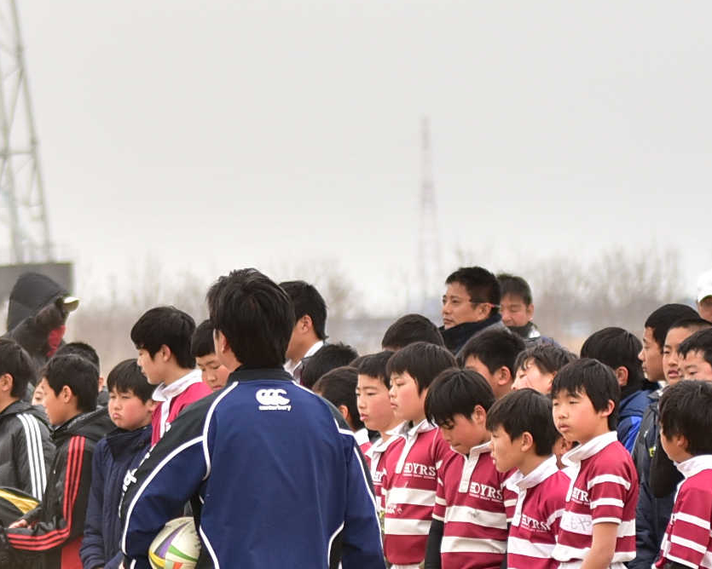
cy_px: 535
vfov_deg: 3.6
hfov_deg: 4.5
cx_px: 90
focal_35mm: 434
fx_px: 9145
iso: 160
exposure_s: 1/640
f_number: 3.2
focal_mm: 86
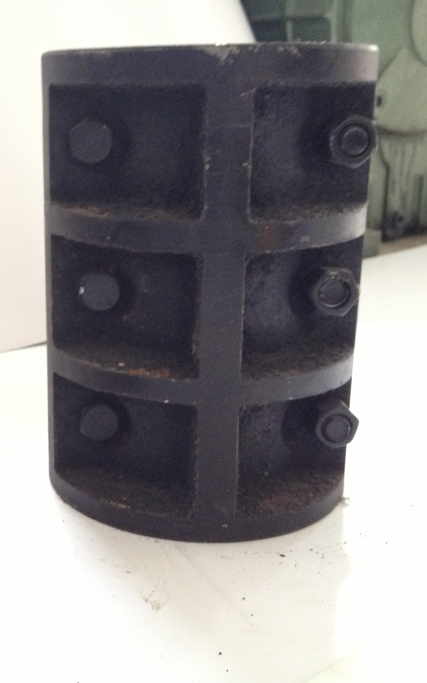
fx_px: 931
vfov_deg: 40.3
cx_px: 72
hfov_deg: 25.3
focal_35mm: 50
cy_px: 340
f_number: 2.4
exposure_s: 1/20
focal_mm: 4.28
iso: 250
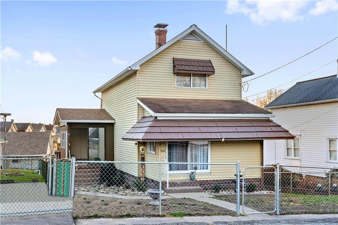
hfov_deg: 48.5
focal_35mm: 40
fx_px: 375
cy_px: 112
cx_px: 169
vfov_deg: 33.4
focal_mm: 40
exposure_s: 1/60
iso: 125
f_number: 5
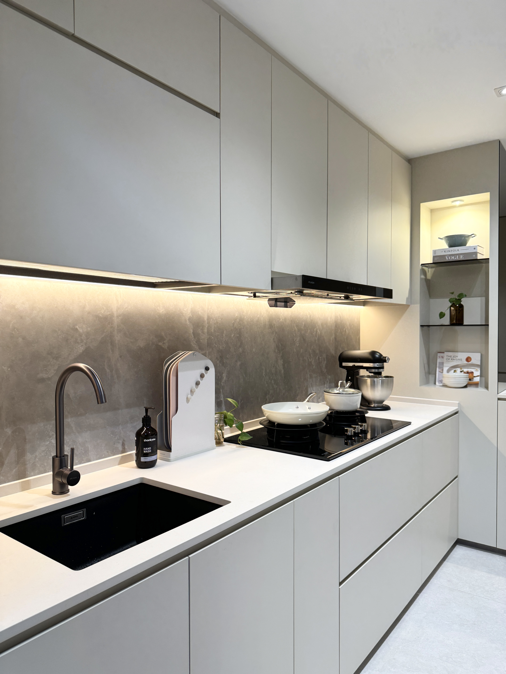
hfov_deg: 56.8
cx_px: 253
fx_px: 468
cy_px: 337
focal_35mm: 24
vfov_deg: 71.6
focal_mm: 6.76
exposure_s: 1/100
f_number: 1.78
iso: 100
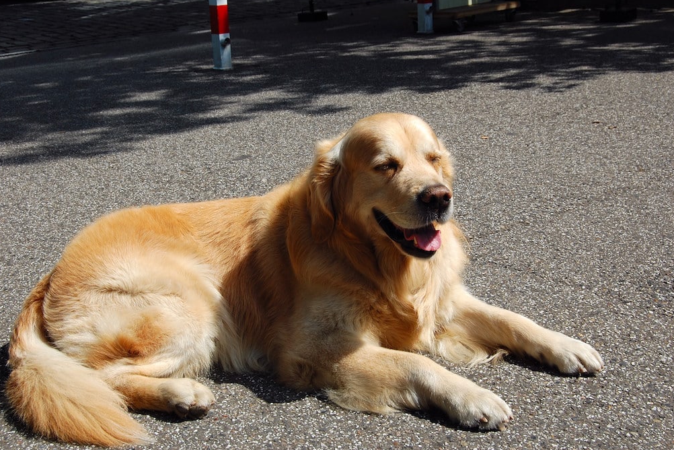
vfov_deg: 27.5
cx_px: 338
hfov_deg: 40.3
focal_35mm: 49
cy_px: 223
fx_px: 917
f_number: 9
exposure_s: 1/320
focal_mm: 32
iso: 200
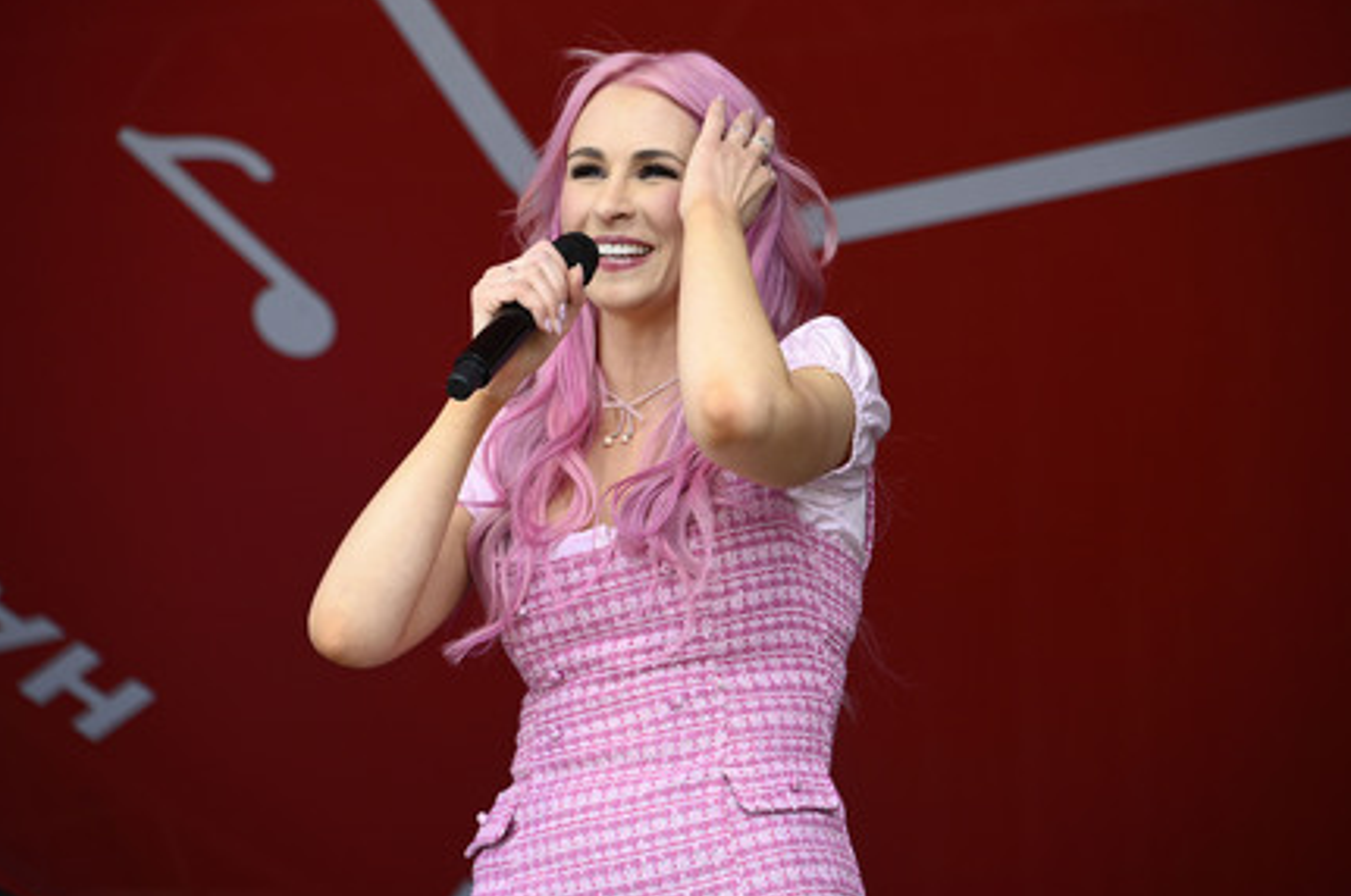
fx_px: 7457
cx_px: 697
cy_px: 451
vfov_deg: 6.9
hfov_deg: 10.4
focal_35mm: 199
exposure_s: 1/250
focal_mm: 190
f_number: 5.6
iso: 250
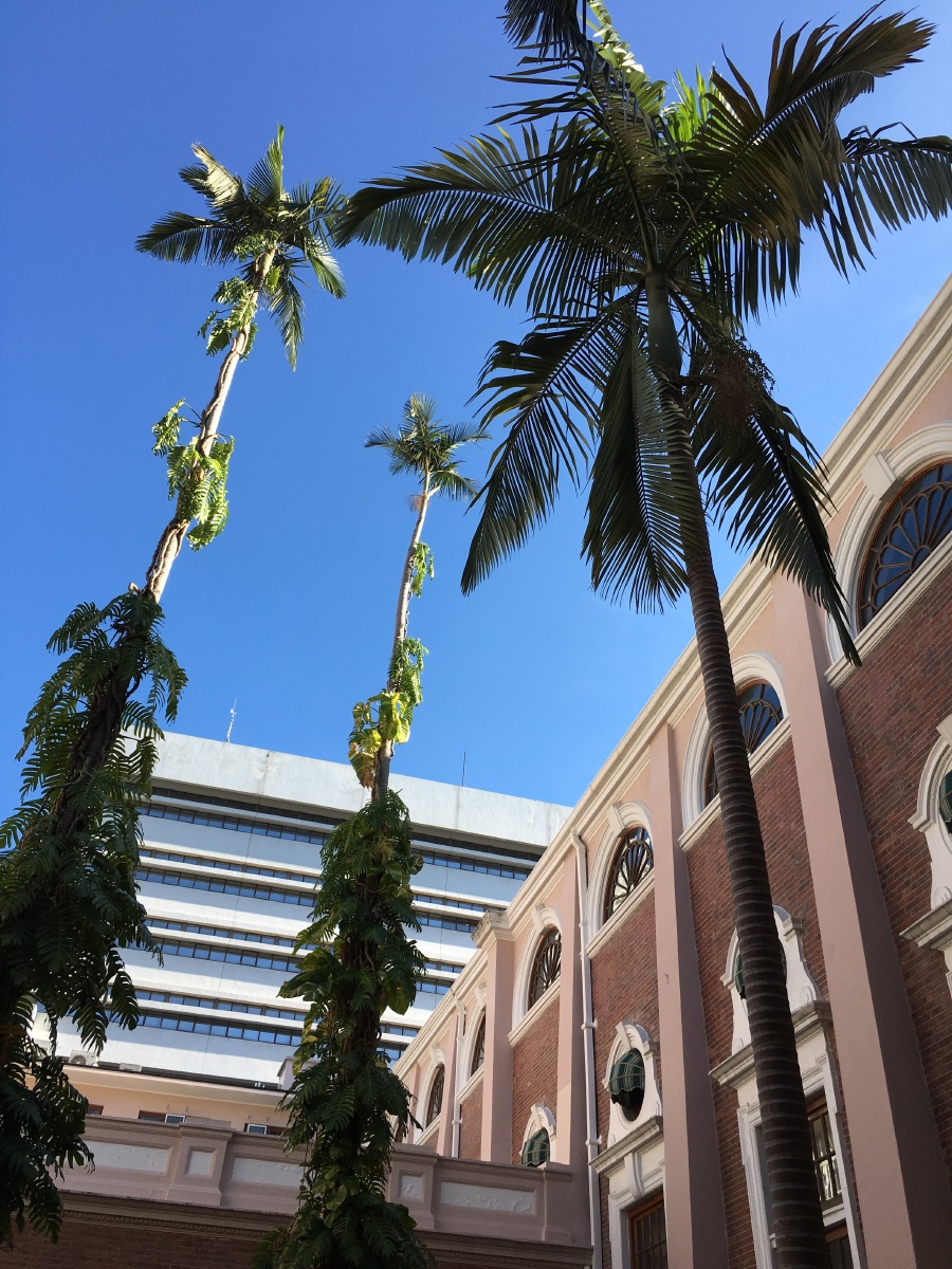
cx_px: 476
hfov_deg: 48.2
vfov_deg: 61.7
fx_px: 1063
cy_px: 634
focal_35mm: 29
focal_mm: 4.15
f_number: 2.2
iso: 25
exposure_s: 1/582
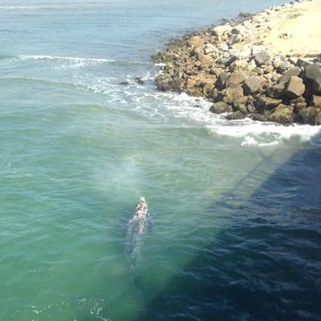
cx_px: 139
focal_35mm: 53
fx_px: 556
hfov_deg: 32.2
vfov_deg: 31.9
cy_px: 214
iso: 50
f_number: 2.4
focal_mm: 4.12
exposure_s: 1/797
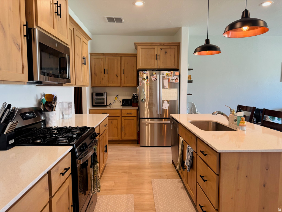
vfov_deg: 56.8
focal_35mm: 24
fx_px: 196
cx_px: 141
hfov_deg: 71.6
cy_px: 106
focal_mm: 6.76
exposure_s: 1/60
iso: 125
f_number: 1.78
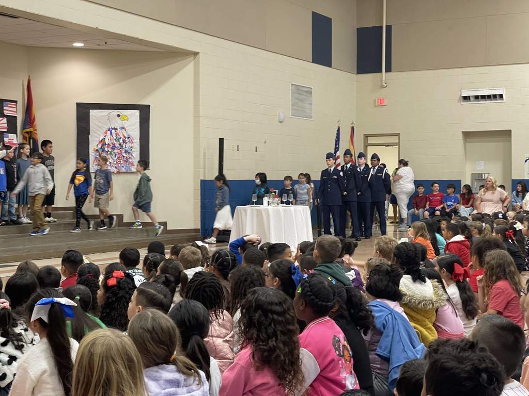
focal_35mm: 64
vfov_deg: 22.9
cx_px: 264
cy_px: 198
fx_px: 978
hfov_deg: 30.3
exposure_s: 1/60
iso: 160
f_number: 2.2
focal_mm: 7.5
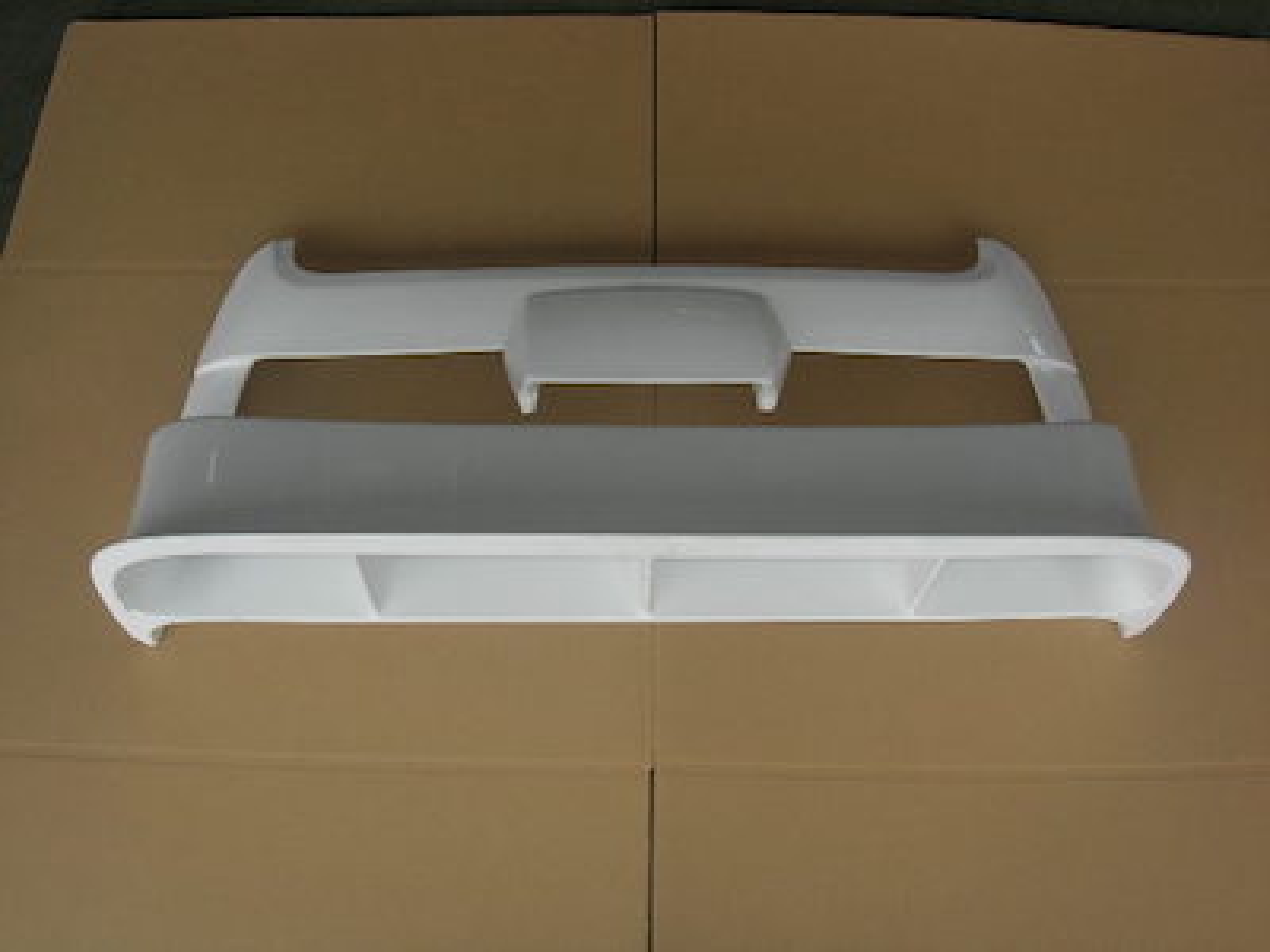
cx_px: 635
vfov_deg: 37.7
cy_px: 476
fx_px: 1394
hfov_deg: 49.0
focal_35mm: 38
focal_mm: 7.8
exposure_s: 1/138
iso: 64
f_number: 4.8
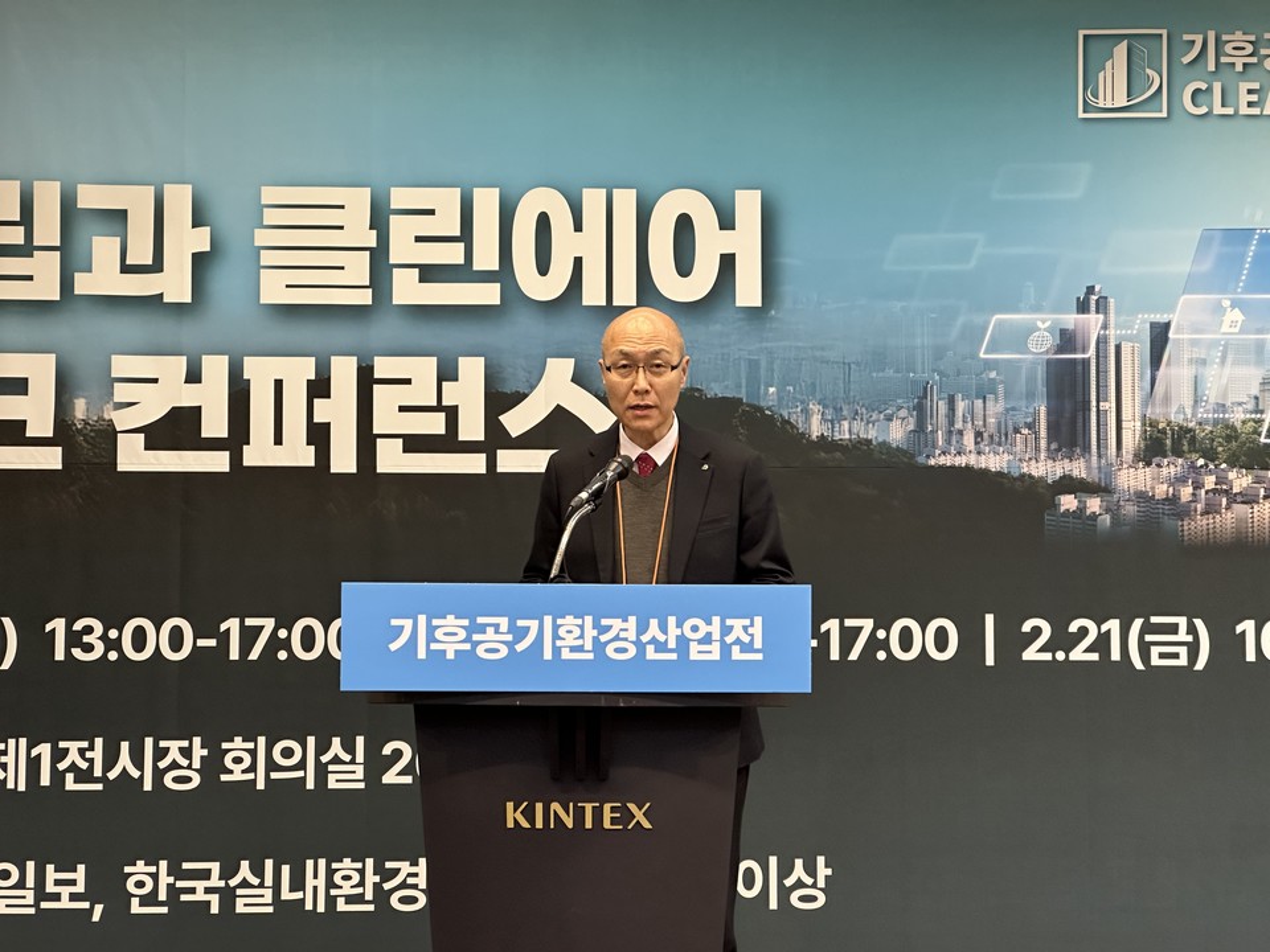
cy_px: 476
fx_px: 2825
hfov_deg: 25.3
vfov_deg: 19.1
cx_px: 635
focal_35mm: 77
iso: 250
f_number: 2.8
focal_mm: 9
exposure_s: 1/60
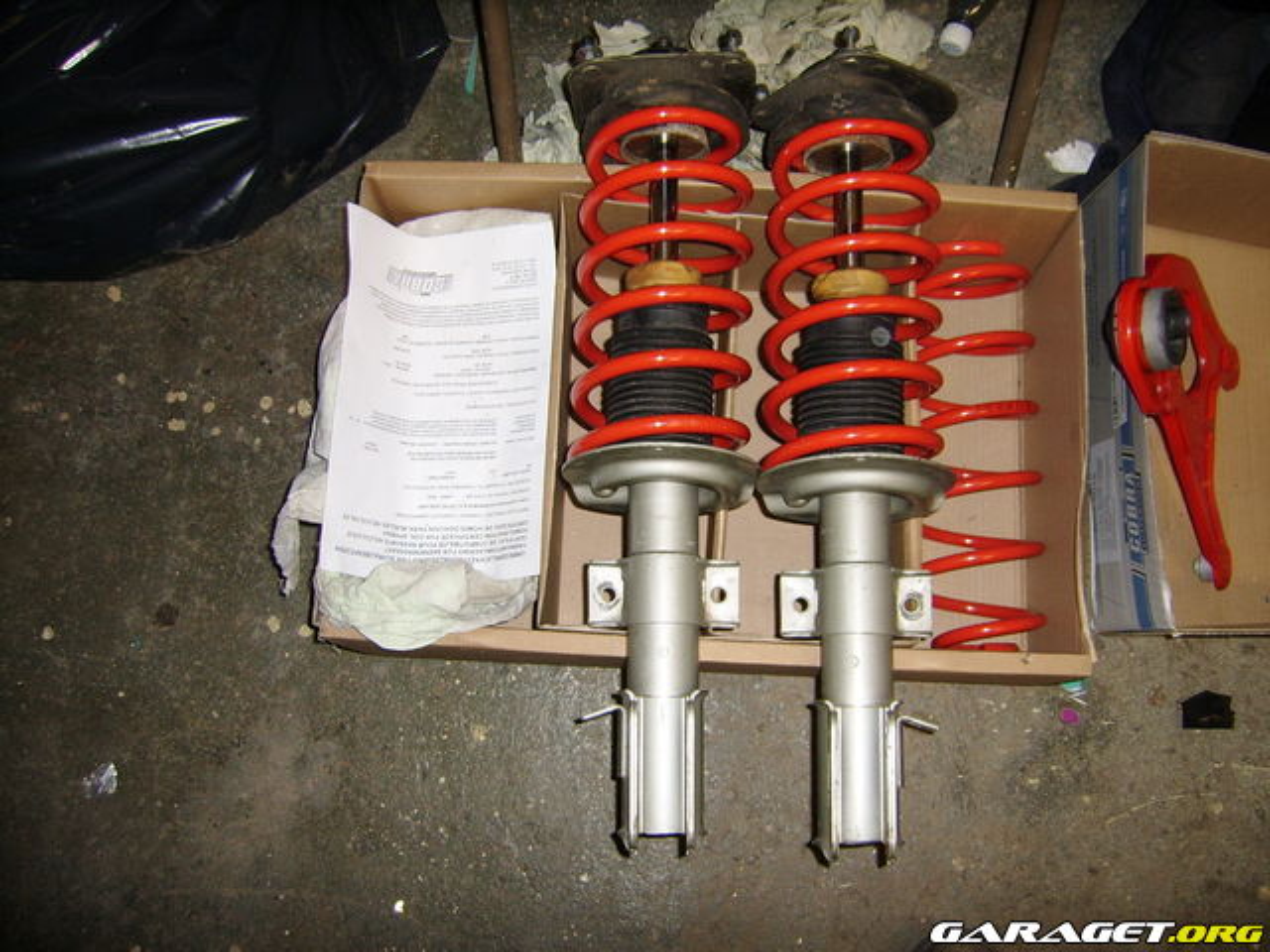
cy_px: 476
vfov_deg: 40.7
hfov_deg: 52.6
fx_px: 1284
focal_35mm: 35
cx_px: 635
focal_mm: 5.95
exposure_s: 1/30
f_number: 2.8
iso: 100
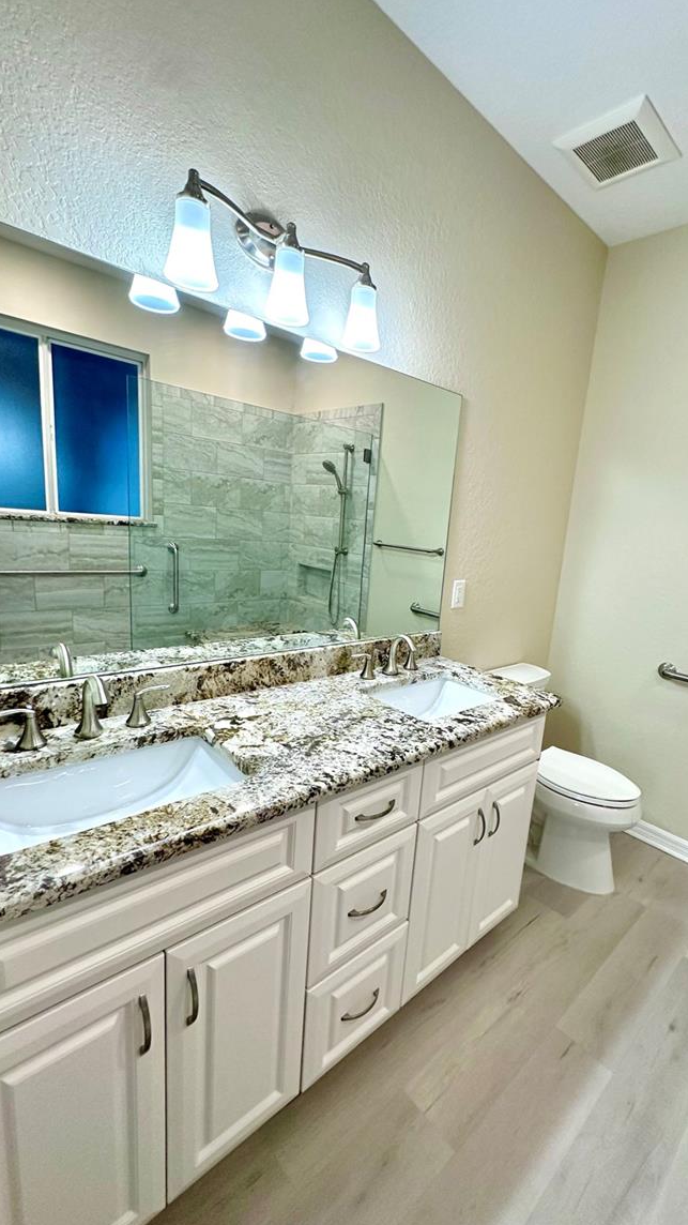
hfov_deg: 66.5
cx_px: 410
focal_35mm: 16
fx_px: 519
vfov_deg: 99.4
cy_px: 621
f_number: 2.2
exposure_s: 1/120
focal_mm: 2.22
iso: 160
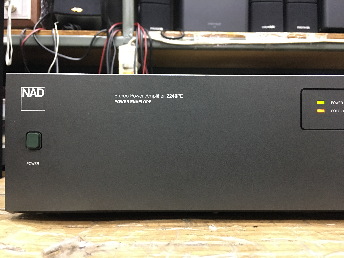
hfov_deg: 61.7
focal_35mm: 29
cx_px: 172
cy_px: 129
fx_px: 288
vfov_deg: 48.2
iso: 125
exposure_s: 1/8
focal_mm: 4.15
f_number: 2.2
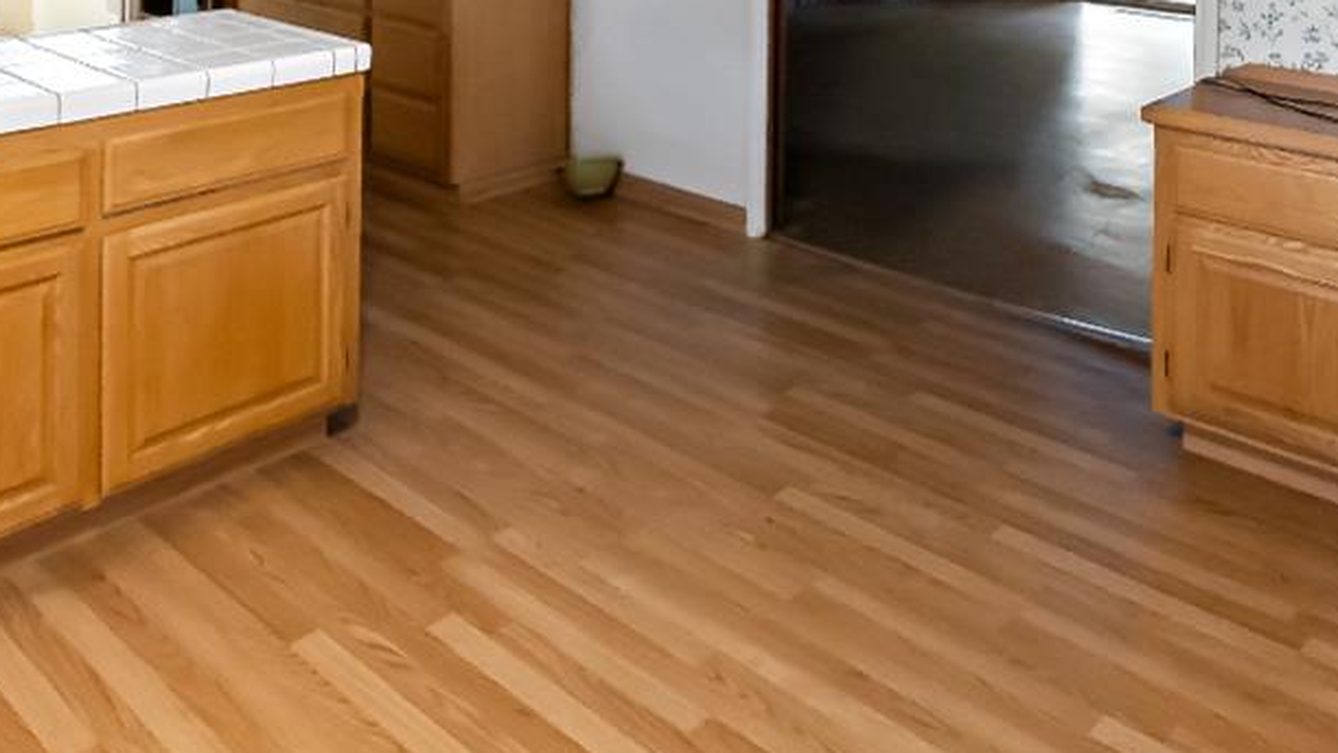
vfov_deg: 27.7
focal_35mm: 36
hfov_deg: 55.2
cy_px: -210
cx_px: 596
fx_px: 1278
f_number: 2.8
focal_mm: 14
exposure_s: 1/160
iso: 3200
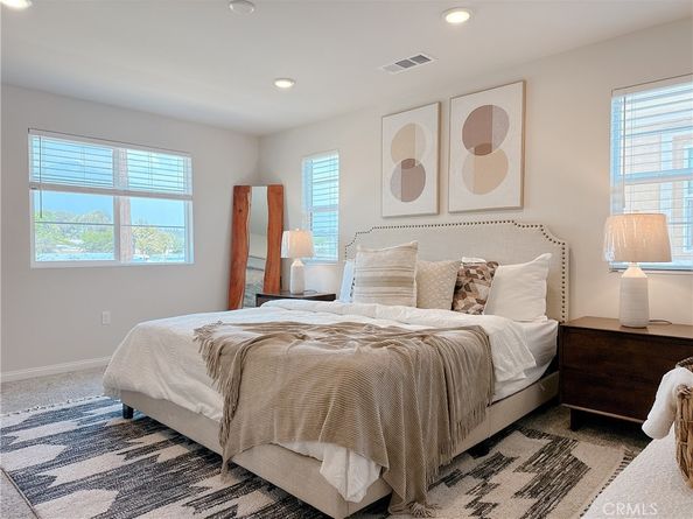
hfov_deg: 71.6
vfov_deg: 56.8
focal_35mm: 24
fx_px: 480
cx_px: 346
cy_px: 260
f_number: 1.78
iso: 100
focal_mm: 6.76
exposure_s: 1/243
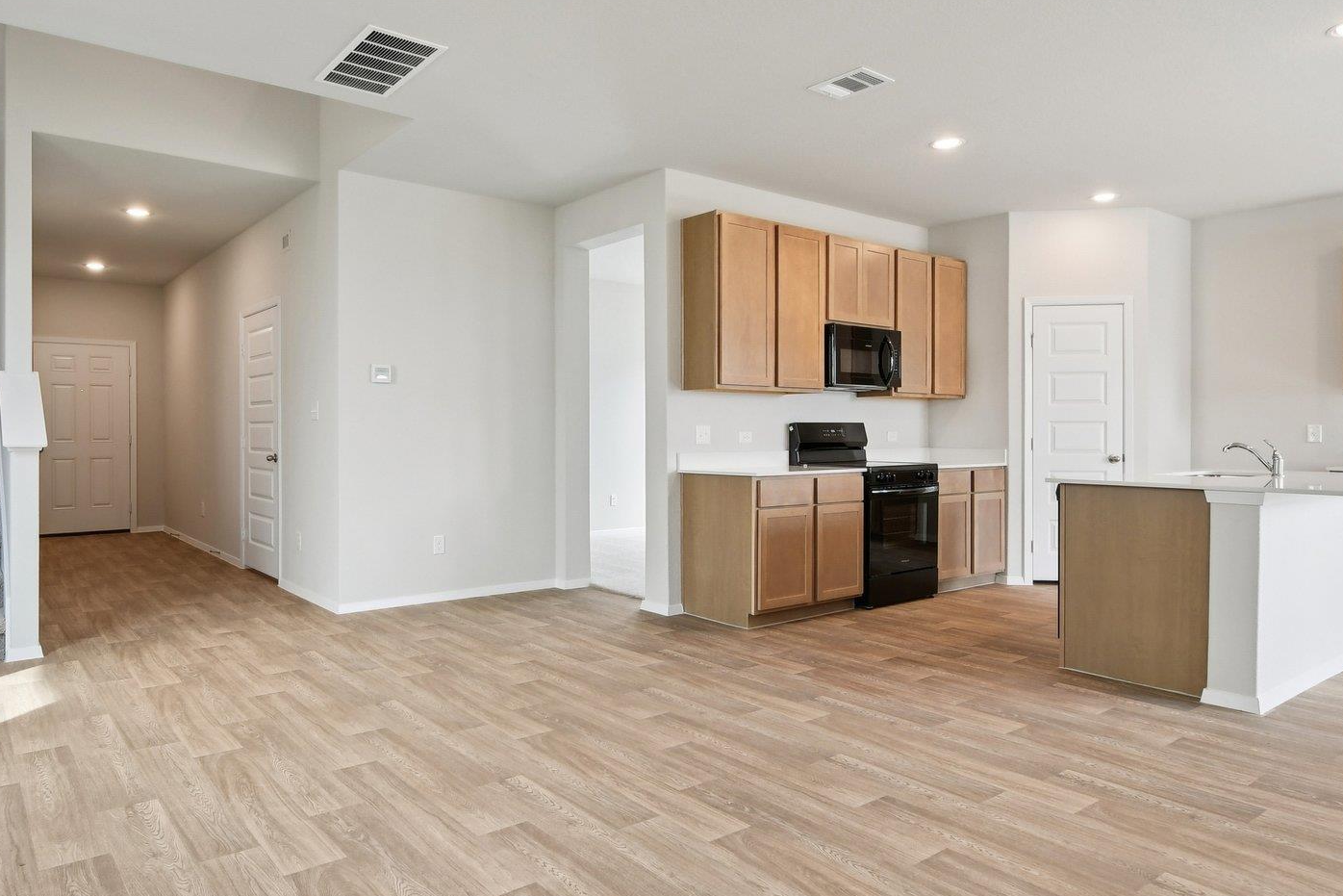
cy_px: 397
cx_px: 588
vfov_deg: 57.1
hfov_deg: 78.2
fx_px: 821
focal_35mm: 22
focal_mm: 10
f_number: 8
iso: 400
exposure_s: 1/30
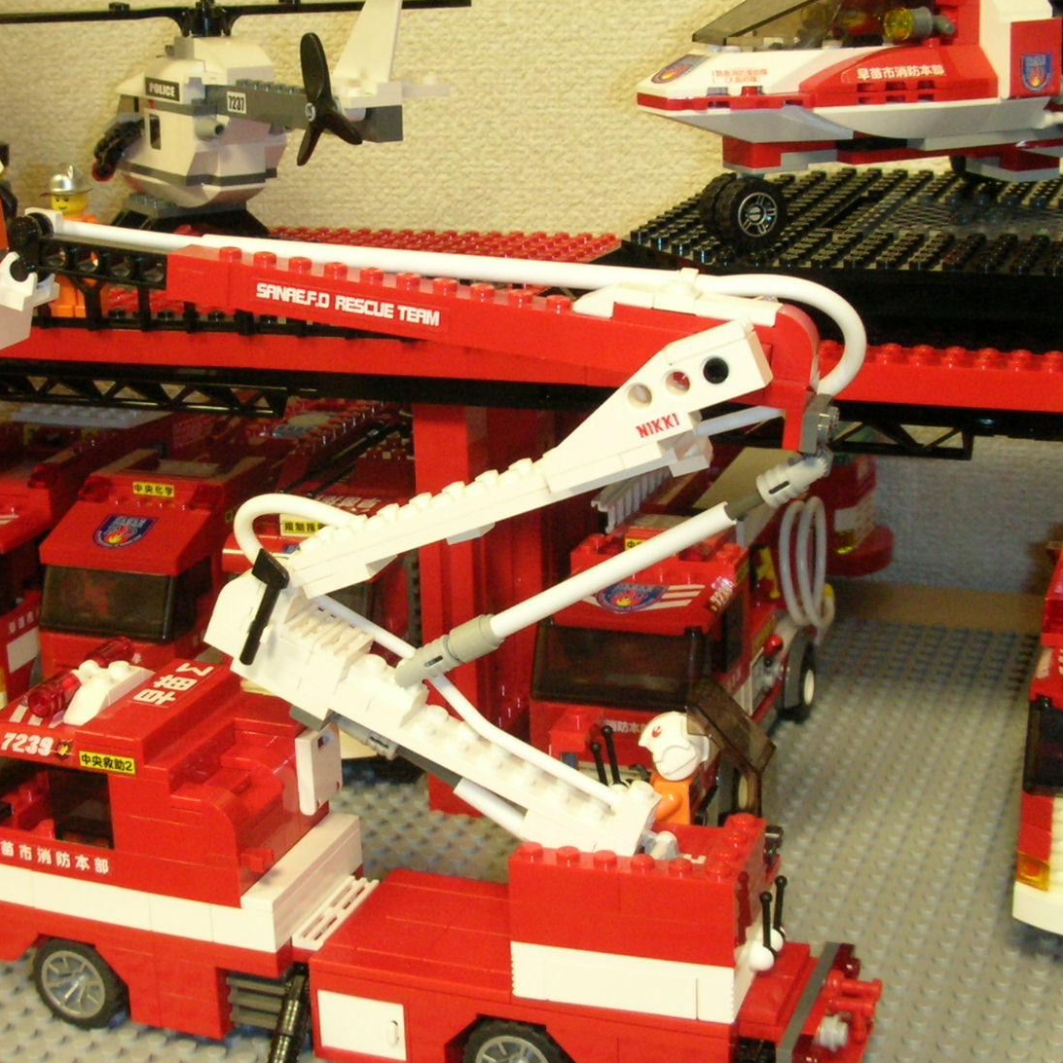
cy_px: 458
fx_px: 2015
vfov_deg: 29.5
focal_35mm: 58
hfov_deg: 29.3
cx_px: 334
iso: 200
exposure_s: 1/23.7
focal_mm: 5.8
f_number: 3
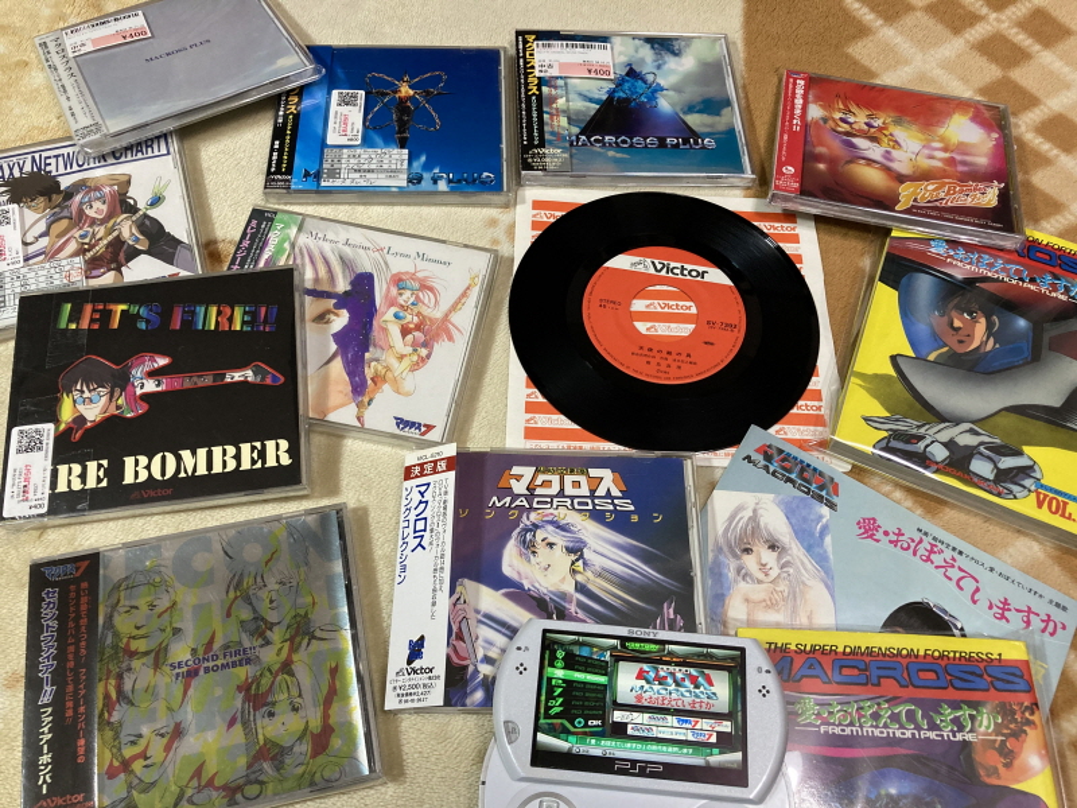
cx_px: 538
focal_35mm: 28
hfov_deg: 63.4
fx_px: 871
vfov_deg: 49.7
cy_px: 404
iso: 200
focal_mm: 3.99
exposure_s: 1/60
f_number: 1.8
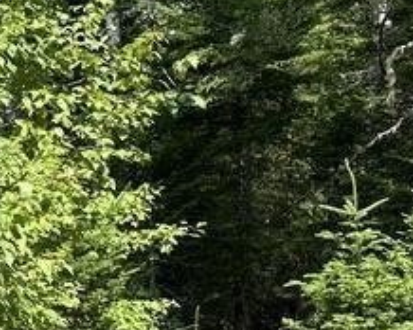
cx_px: 49
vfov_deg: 13.8
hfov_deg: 17.3
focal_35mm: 110
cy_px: 343
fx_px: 1343
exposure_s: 1/1845
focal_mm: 6.86
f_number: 1.78
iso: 80
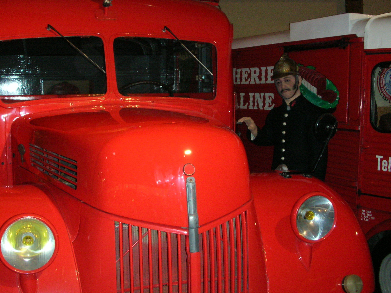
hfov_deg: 42.0
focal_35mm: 45
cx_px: 172
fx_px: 508
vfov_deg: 32.1
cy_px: 115
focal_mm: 5.8
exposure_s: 1/60.1
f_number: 3
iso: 200
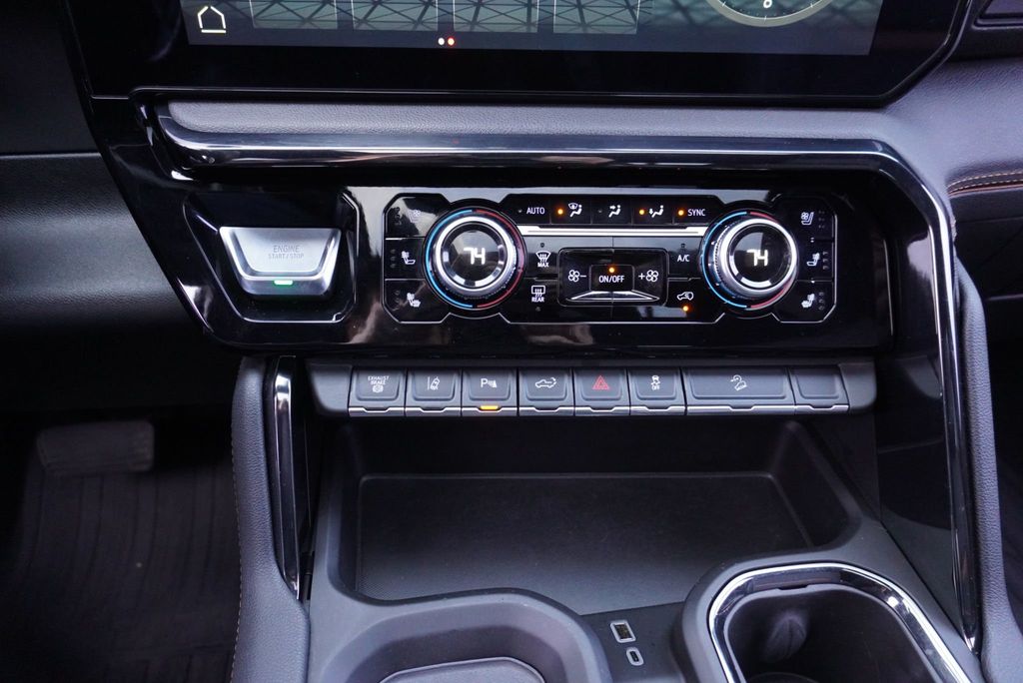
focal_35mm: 24
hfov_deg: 73.7
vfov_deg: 53.2
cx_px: 512
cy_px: 342
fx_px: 682
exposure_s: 1/60
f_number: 3.5
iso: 4000
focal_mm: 16
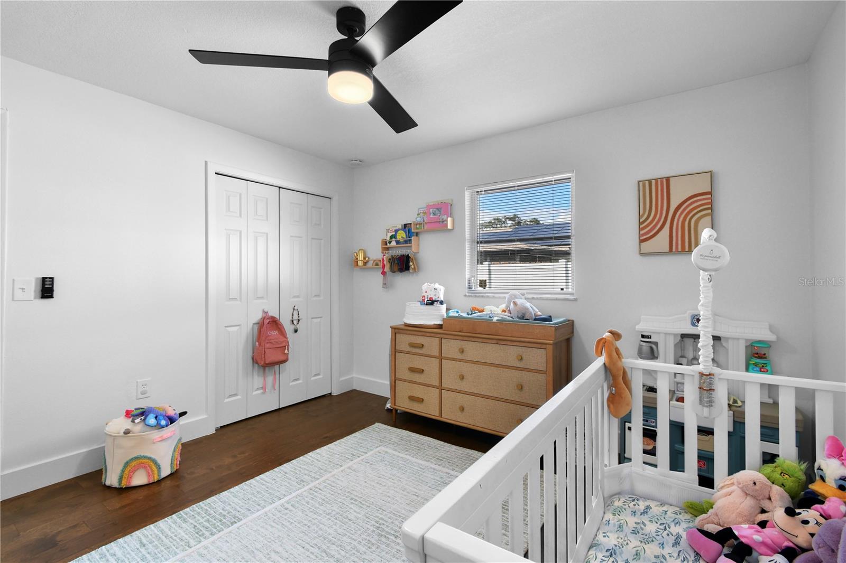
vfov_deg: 77.3
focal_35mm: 15
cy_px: 282
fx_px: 352
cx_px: 423
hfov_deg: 100.4
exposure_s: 1/4
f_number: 7.1
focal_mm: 10
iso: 100
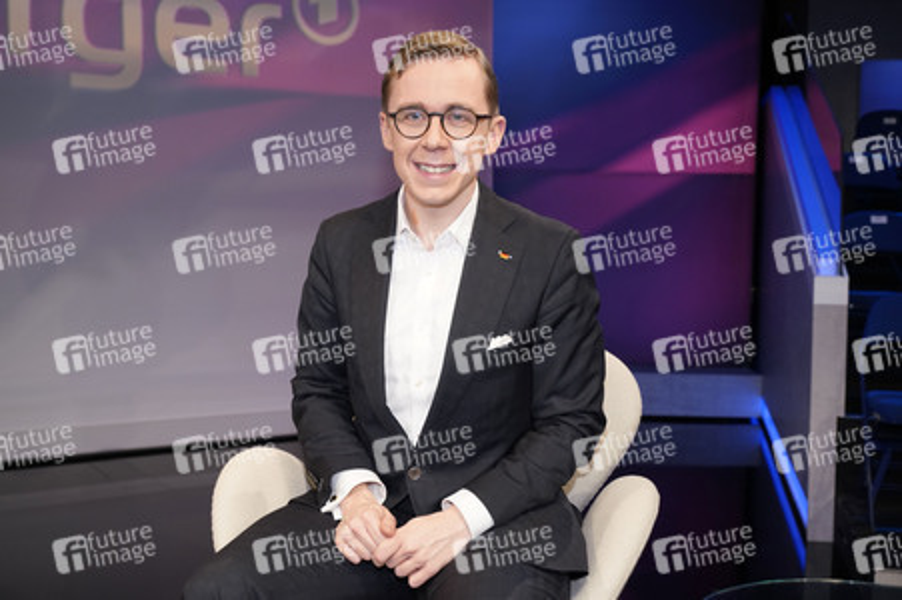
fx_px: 1077
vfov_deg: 31.1
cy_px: 300
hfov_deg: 45.5
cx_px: 451
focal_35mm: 43
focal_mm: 43
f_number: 5.6
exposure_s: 1/125
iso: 2000
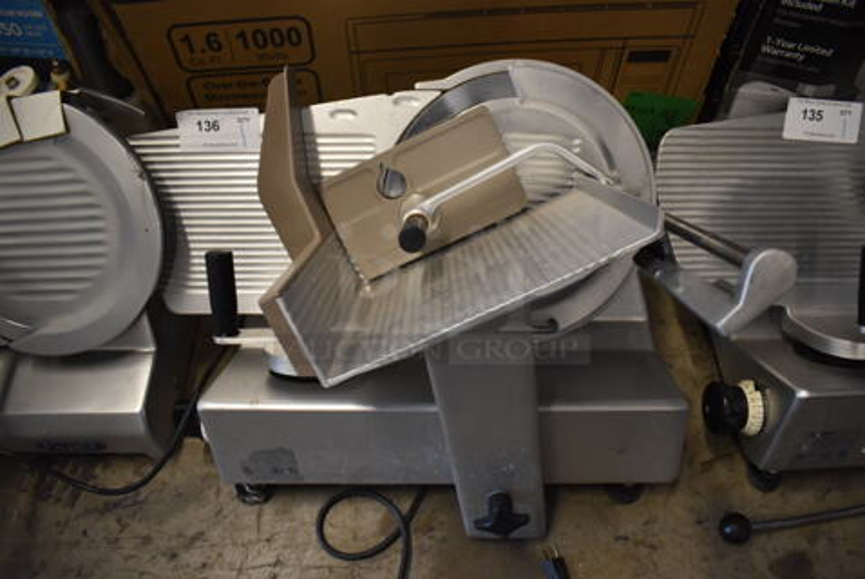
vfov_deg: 48.1
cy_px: 290
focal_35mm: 27
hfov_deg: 67.3
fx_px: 650
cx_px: 432
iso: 1600
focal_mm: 18
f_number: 3.5
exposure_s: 1/125
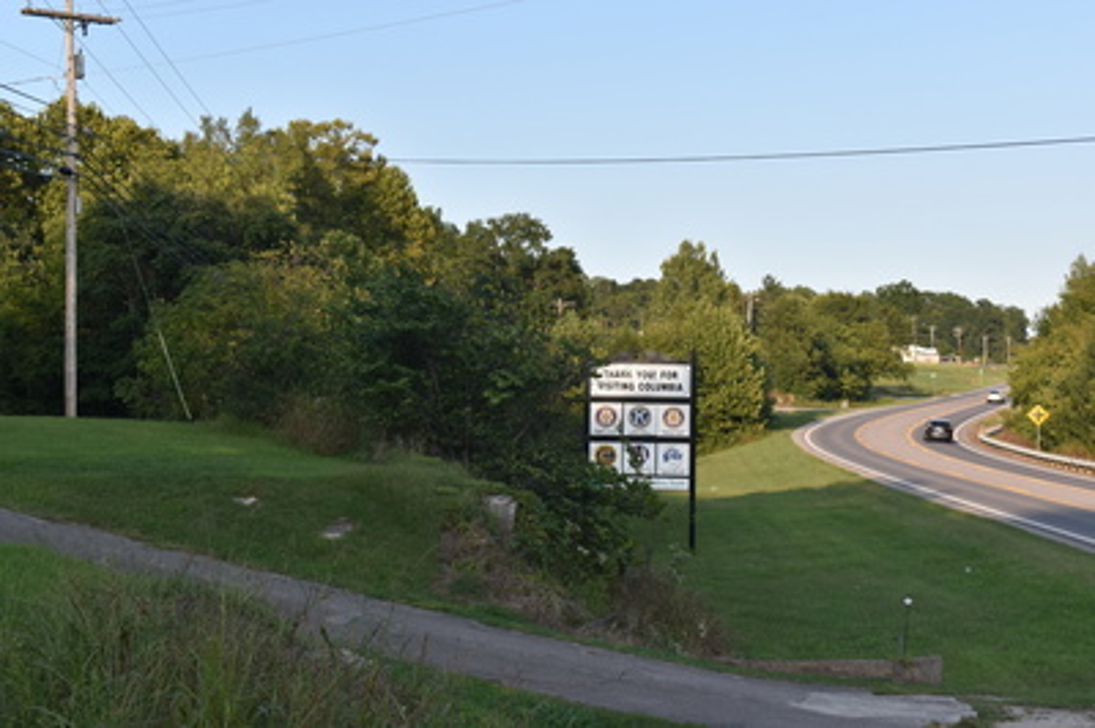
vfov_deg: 22.6
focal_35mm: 60
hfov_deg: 33.4
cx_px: 548
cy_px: 364
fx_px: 1823
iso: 250
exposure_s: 1/250
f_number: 8
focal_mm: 40
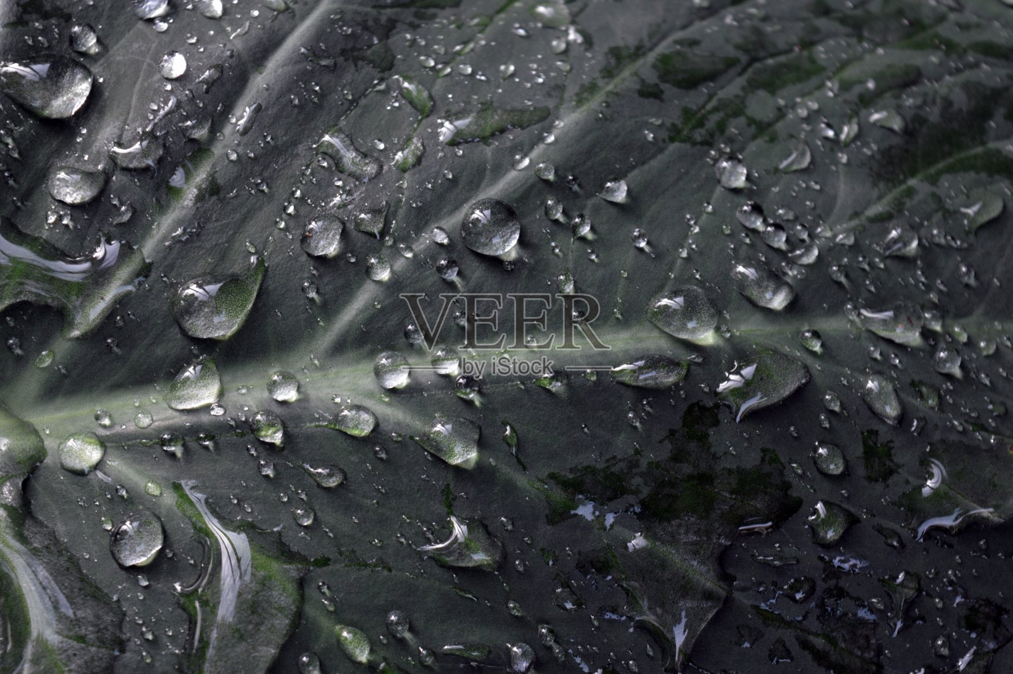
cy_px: 337
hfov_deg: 24.6
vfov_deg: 16.5
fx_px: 2319
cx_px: 506
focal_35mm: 82
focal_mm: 55
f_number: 6.3
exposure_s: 1/60
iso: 400
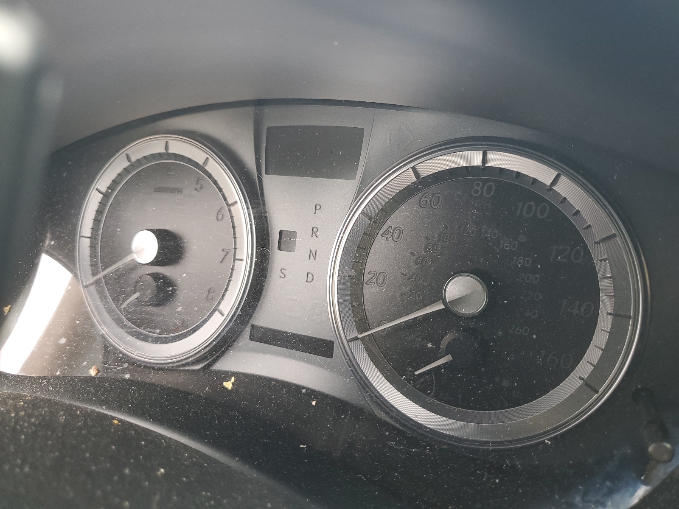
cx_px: 340
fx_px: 510
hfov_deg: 67.3
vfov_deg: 53.1
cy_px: 254
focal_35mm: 26
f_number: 1.5
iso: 63
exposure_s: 1/120
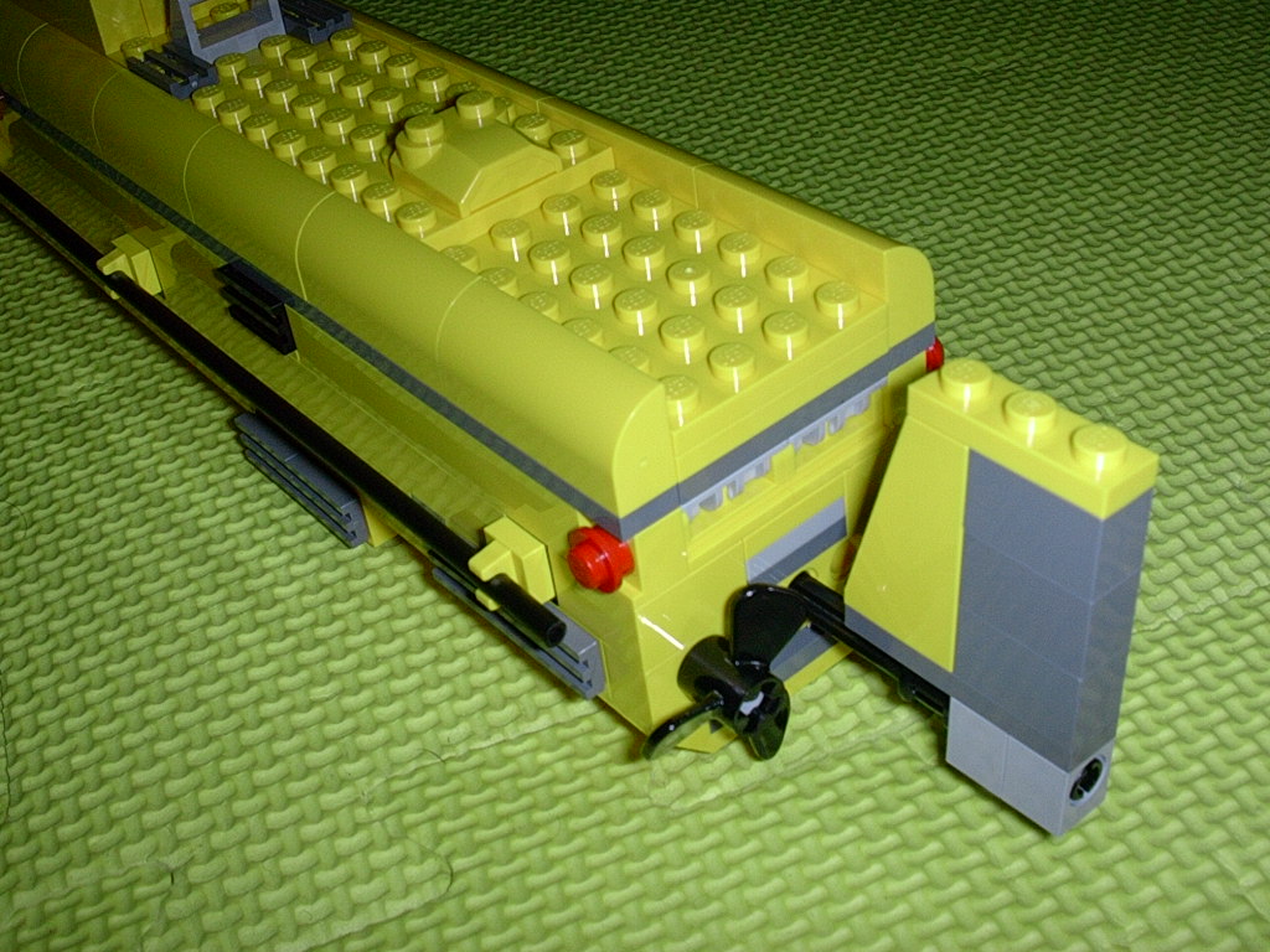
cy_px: 476
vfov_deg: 32.2
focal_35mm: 45
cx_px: 635
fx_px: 1651
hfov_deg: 42.1
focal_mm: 6.7
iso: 70
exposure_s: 1/64
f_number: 5.8
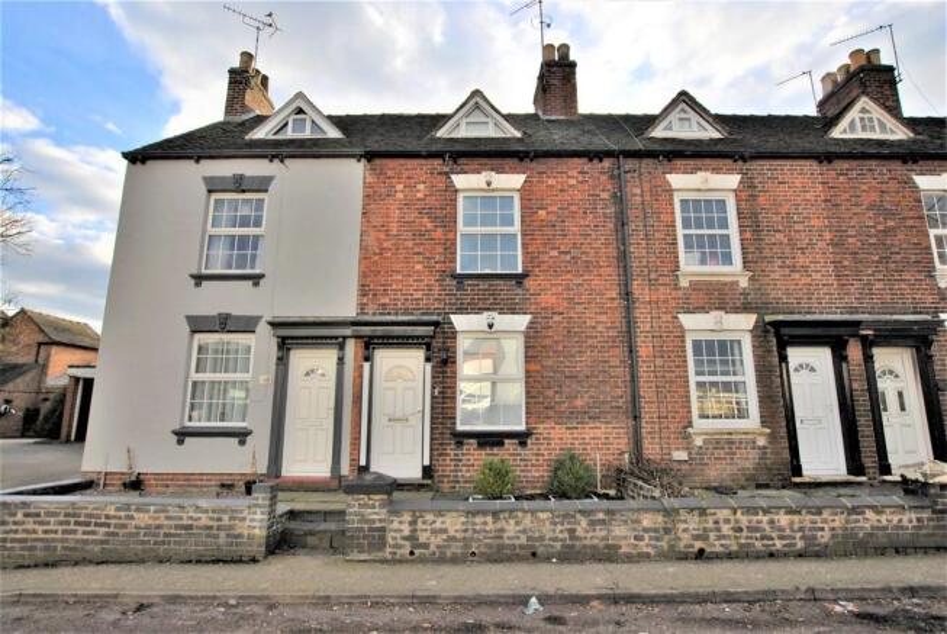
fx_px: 474
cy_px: 317
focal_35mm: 18
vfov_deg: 67.5
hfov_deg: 89.9
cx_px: 474
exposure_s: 1/200
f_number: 7.1
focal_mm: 12
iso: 200
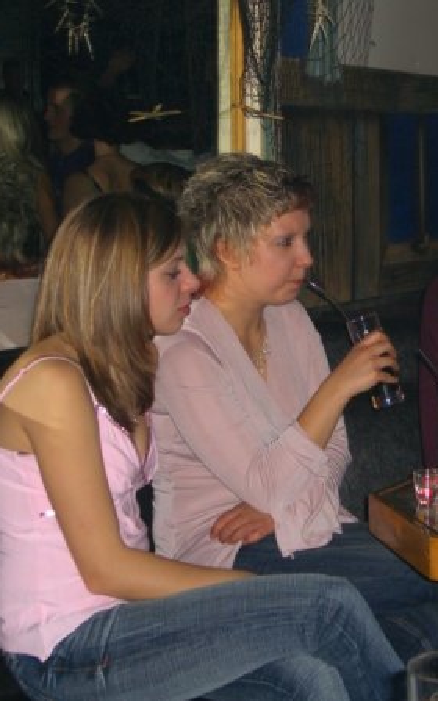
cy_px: 350
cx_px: 338
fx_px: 1547
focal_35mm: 81
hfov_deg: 16.0
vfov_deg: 25.5
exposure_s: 1/60
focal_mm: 11.8
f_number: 3.6
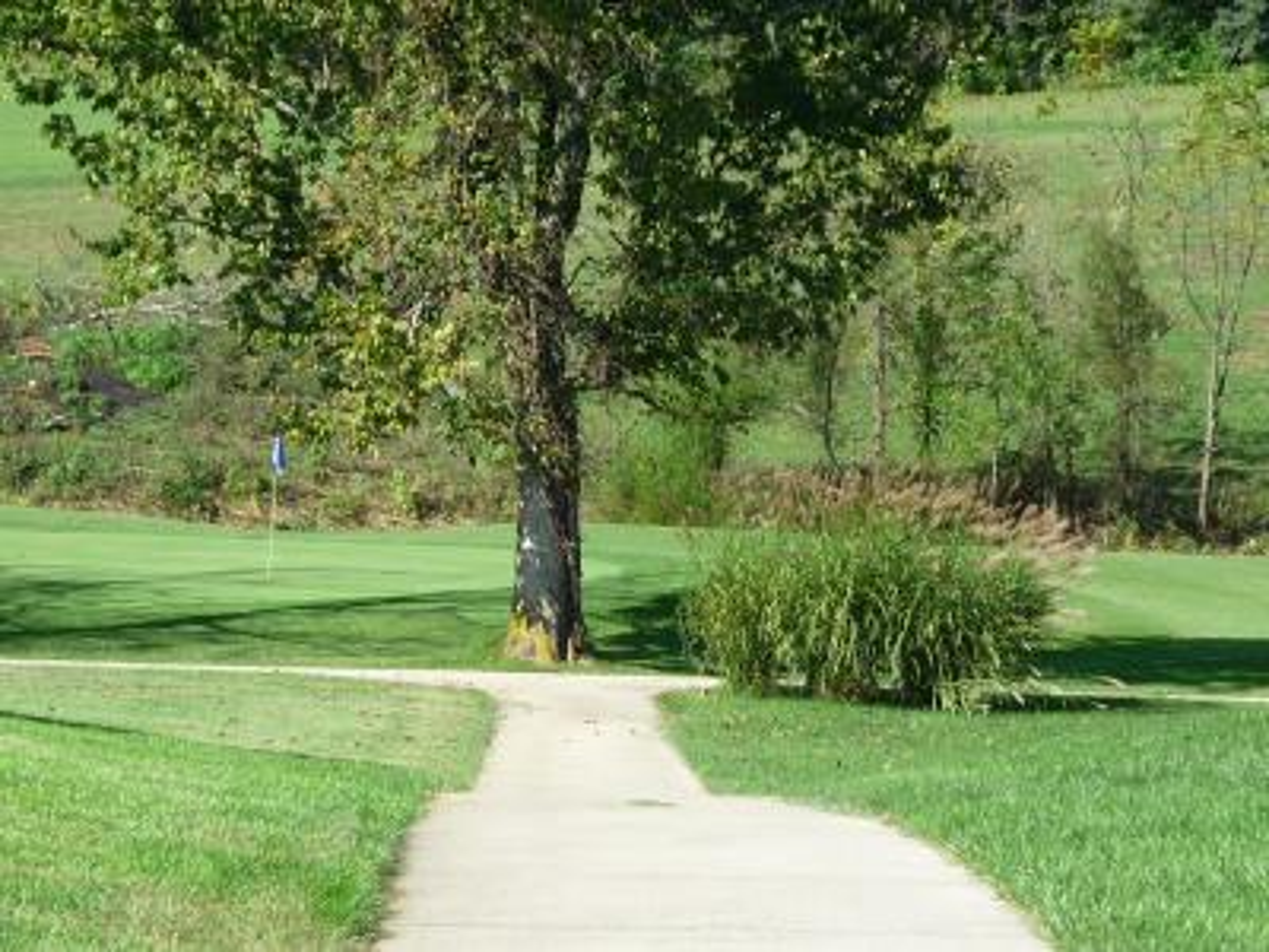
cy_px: 476
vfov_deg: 10.0
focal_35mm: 148
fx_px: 5426
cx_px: 634
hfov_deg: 13.3
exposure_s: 1/250
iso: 80
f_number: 4.7
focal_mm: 15.3
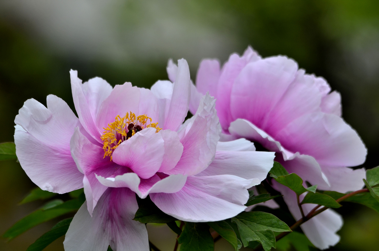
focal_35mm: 750
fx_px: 7878
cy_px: 126
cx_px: 190
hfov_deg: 2.8
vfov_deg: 1.8
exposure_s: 1/500
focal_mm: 500
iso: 100
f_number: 8
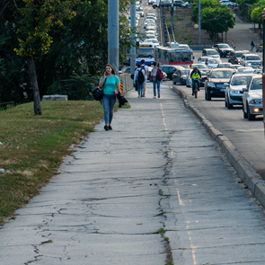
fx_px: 1498
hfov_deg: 9.6
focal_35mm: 173
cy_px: -26
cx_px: 475
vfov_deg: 10.0
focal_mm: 50
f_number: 4.5
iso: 320
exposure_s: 1/250
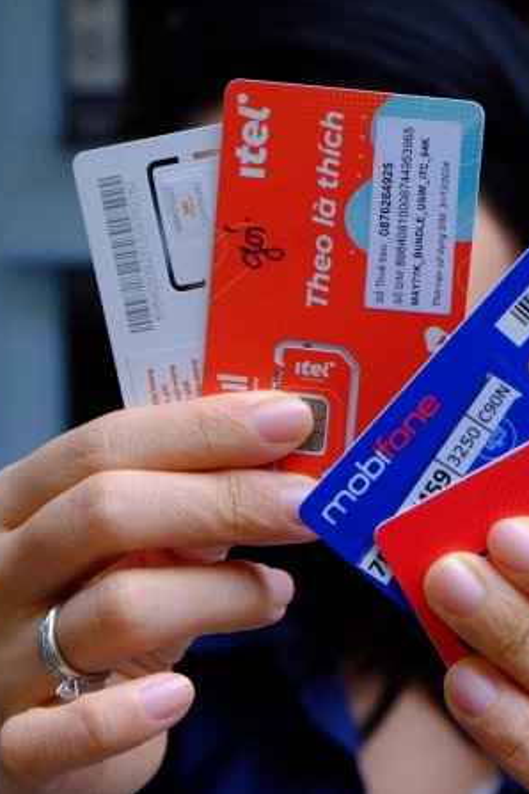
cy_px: 395
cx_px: 437
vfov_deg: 18.4
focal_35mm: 111
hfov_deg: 12.3
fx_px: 2446
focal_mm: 48.4
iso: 200
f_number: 7.1
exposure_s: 1/105
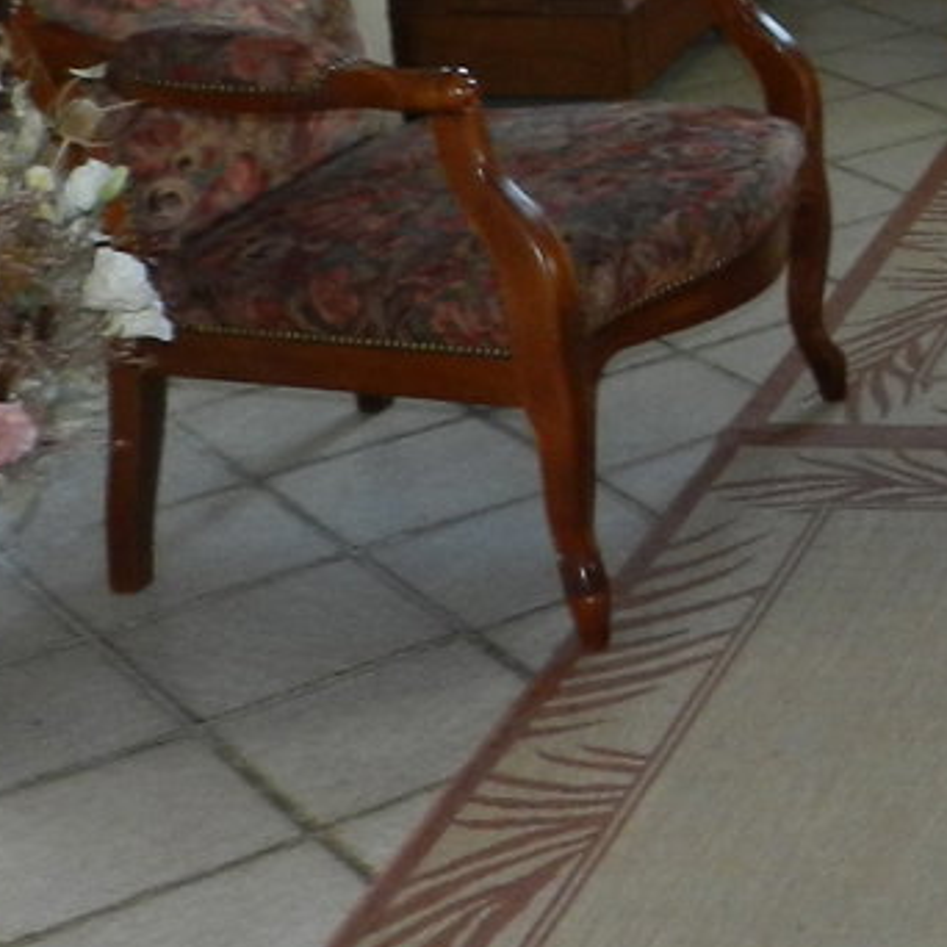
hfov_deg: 16.3
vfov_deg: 17.8
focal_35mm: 95
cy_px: -8
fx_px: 2940
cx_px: 1509
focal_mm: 4
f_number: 3.4
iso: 200
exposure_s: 1/30
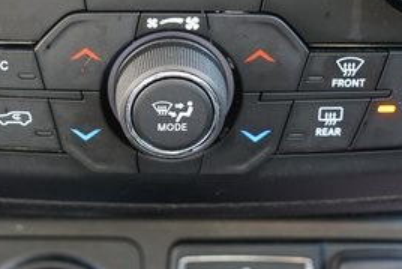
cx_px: 153
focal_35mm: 93
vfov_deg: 14.6
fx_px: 1039
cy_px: 25
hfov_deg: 21.9
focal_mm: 39
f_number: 4
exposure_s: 1/60
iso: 1250
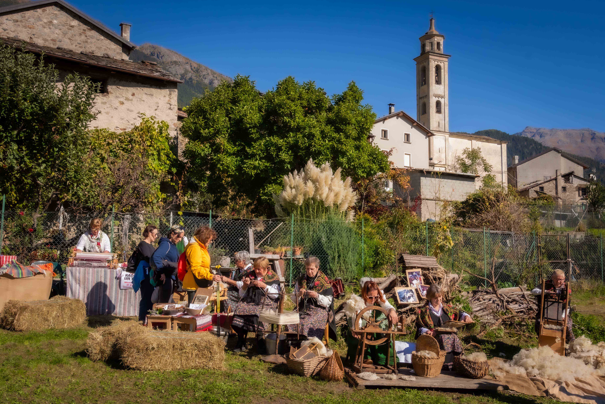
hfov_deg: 53.1
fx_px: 605
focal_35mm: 36
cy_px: 202
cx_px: 302
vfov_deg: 36.9
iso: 320
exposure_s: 1/640
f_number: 8
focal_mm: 24
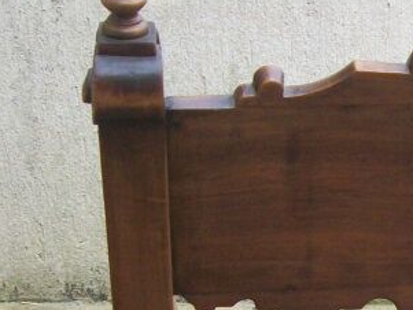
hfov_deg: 14.0
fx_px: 1623
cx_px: 526
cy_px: 512
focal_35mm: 136
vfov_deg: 10.4
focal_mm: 5.7
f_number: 2.9
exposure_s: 1/80
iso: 80
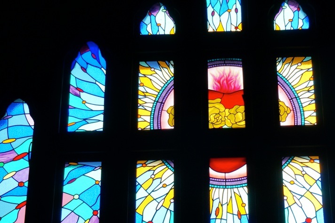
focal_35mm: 100
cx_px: 196
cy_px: 163
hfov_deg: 20.4
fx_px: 928
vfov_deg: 13.6
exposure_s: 1/160
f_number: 5.6
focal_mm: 37
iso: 160
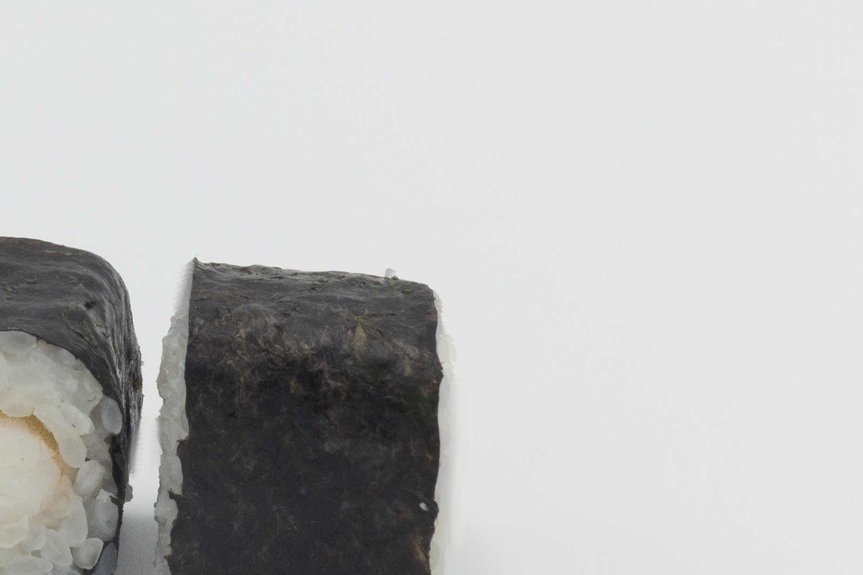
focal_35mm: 171
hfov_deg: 12.0
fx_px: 4098
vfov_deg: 8.0
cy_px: 452
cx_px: 148
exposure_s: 1/200
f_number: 4
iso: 100
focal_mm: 11.9
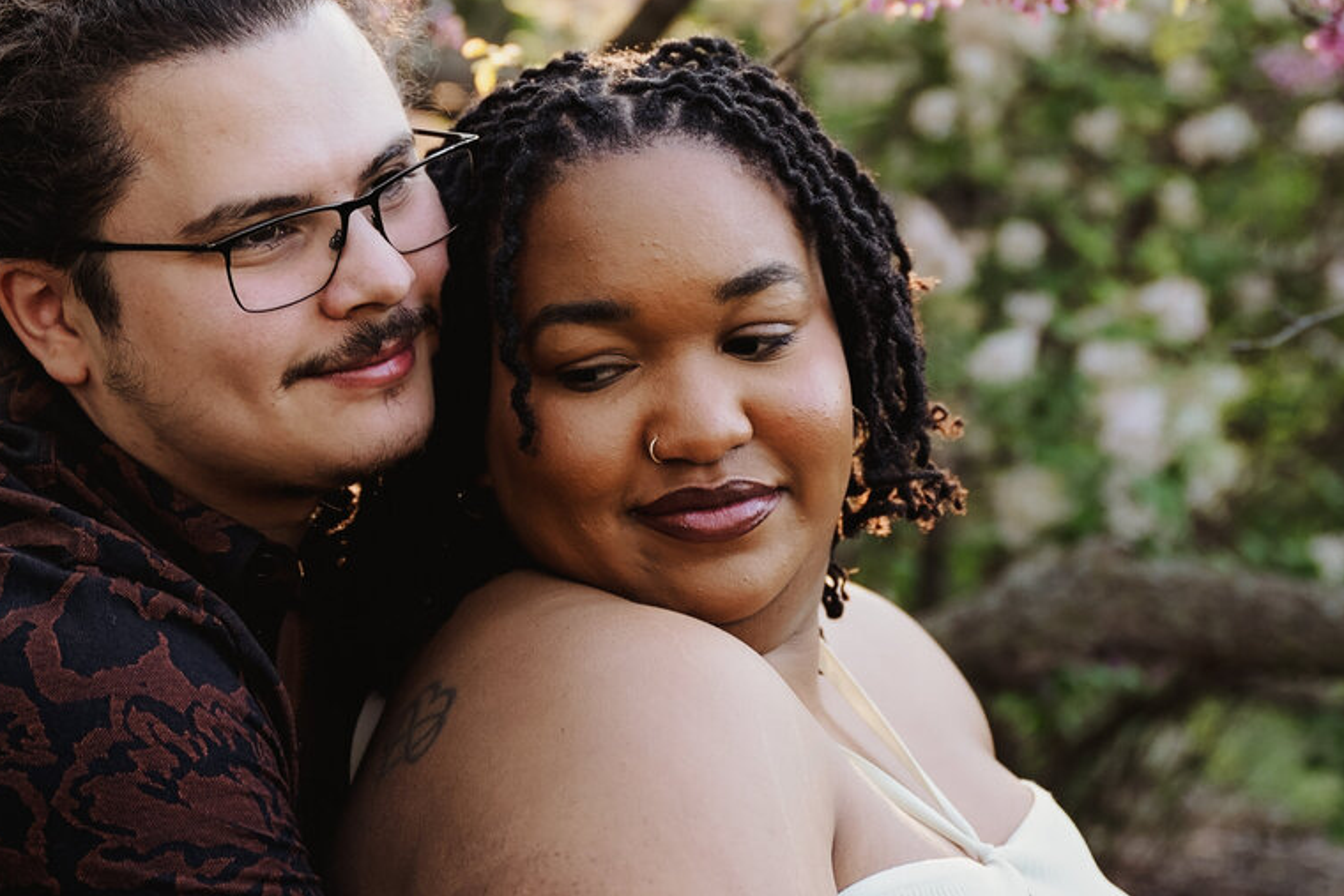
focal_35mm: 121
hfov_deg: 16.9
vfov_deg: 11.3
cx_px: 711
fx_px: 4518
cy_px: 145
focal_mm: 51
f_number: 2.8
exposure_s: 1/320
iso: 250
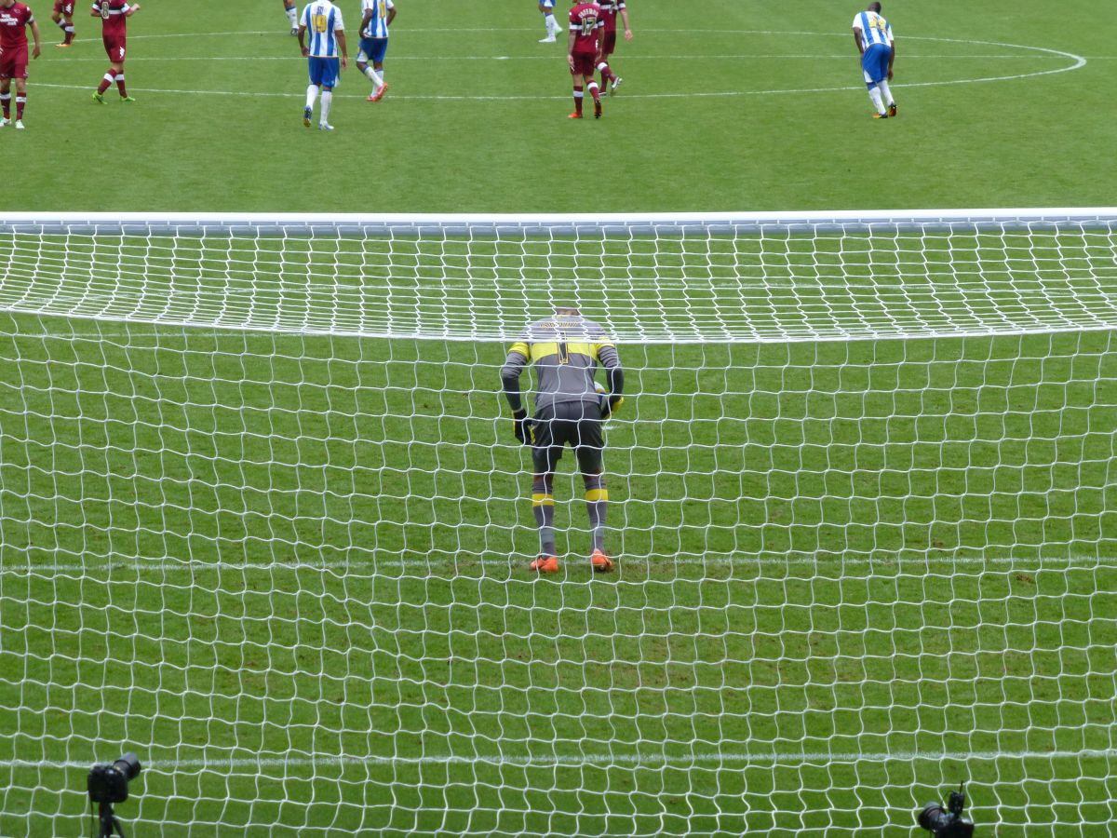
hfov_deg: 13.6
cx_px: 558
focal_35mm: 145
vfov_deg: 10.2
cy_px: 419
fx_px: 4679
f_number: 5.4
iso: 100
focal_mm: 25.9
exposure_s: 1/100
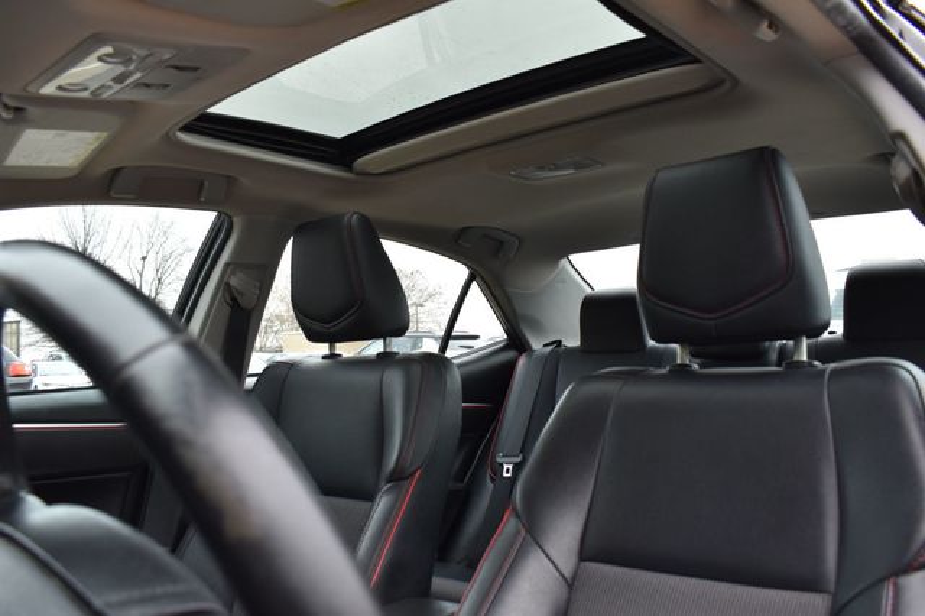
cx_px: 462
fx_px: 770
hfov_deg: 62.0
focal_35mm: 30
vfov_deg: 43.6
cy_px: 308
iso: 400
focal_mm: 20
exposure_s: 1/125
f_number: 5.6
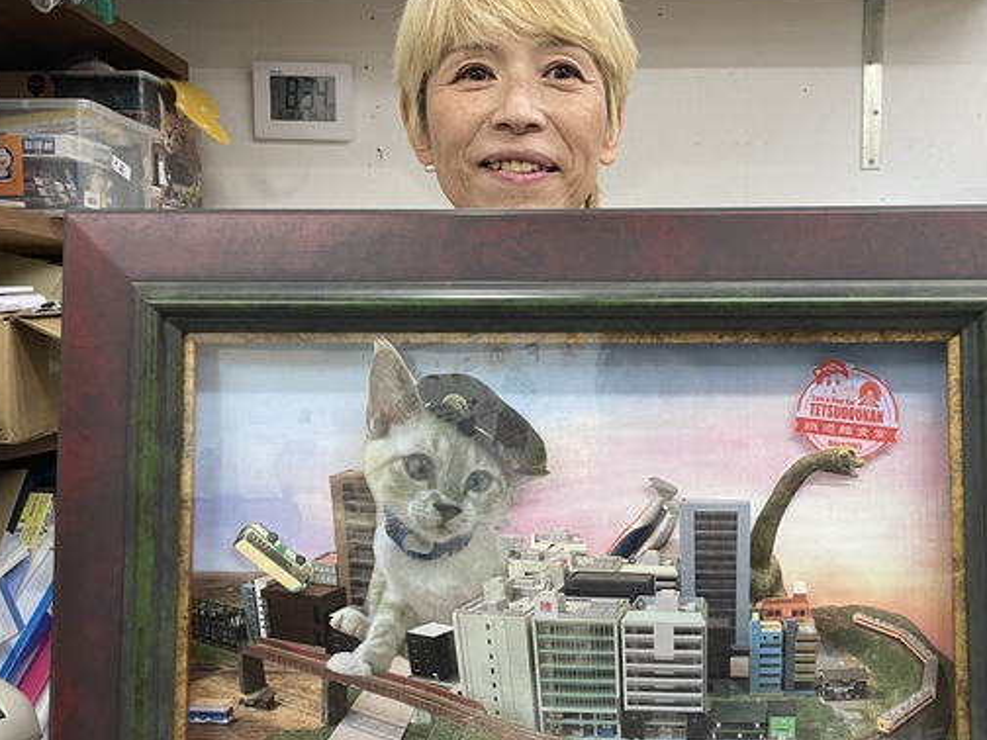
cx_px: 564
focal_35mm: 38
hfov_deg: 48.8
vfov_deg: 37.7
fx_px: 1083
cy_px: 388
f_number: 1.6
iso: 80
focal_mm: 4.2
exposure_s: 1/60
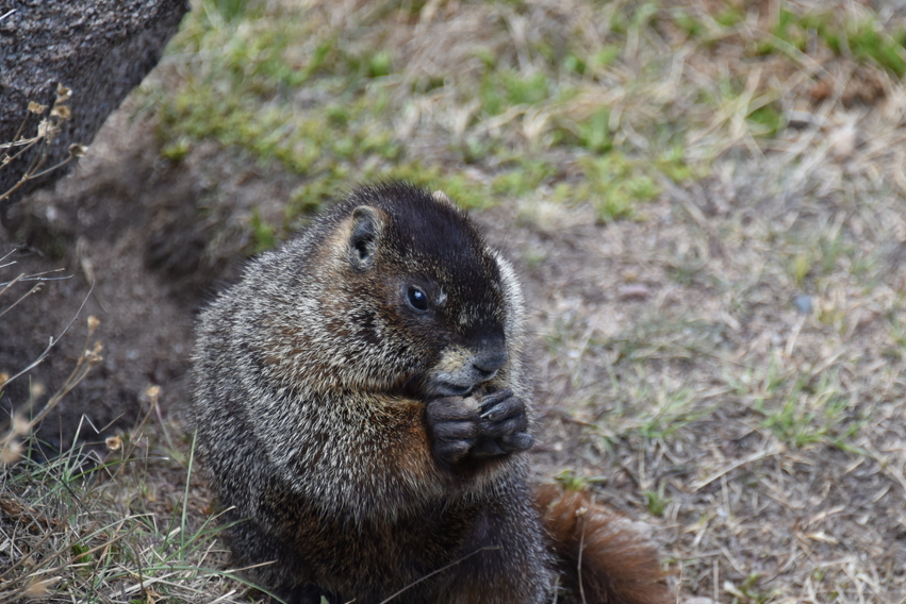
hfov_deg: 4.6
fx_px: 11353
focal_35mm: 451
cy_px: 348
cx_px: 603
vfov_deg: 3.1
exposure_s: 1/640
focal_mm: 300
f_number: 5.6
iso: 640
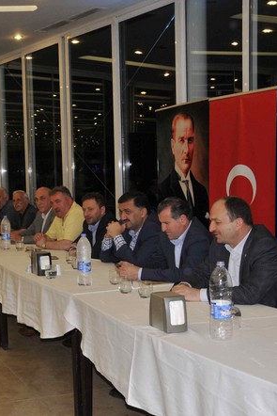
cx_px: 9
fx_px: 655
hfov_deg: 23.1
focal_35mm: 57
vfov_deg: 35.2
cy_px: 208
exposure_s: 1/60
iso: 640
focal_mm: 25
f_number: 6.3
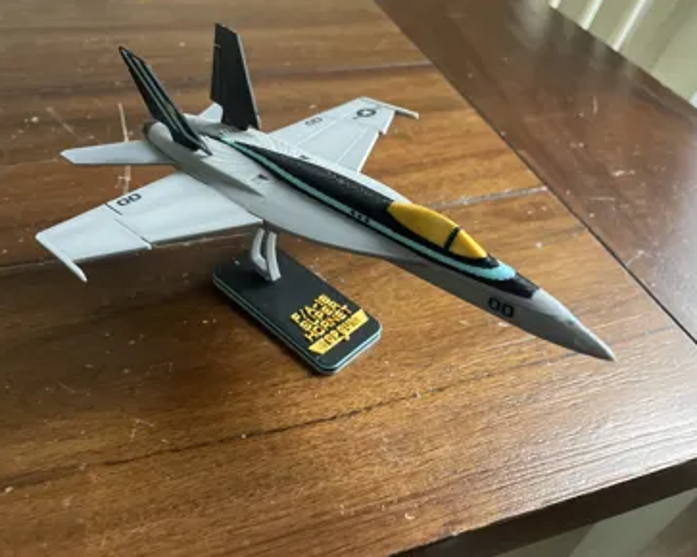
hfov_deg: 62.2
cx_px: 351
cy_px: 277
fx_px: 577
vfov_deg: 51.5
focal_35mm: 28
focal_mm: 4.2
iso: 640
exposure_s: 1/38
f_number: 1.6
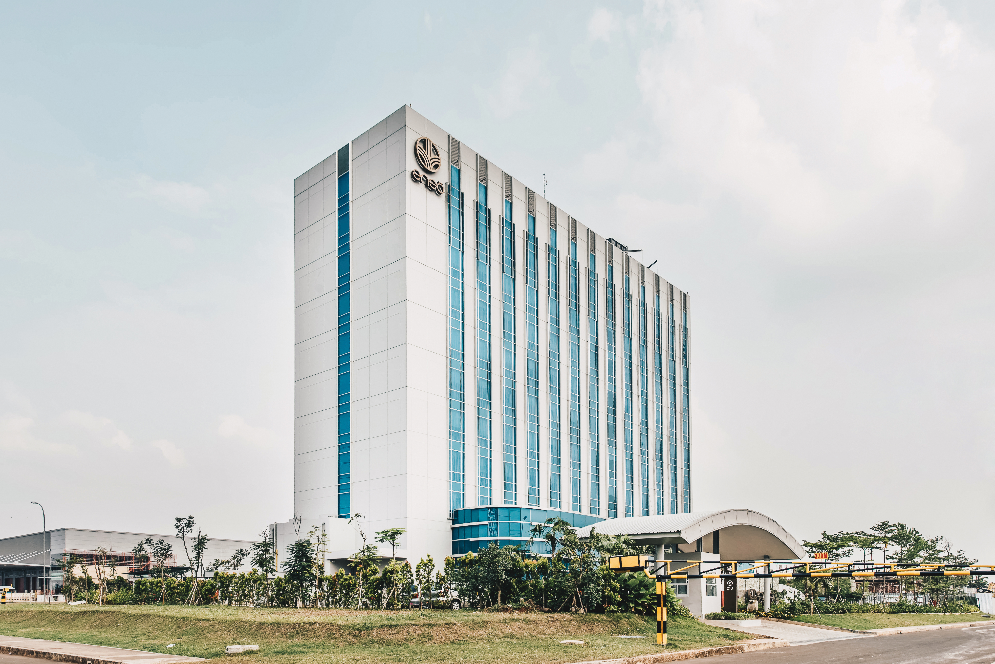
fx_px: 664
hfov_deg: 73.7
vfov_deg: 53.2
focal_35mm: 24
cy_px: 332
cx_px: 498
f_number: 11
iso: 50
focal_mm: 24
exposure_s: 1/80
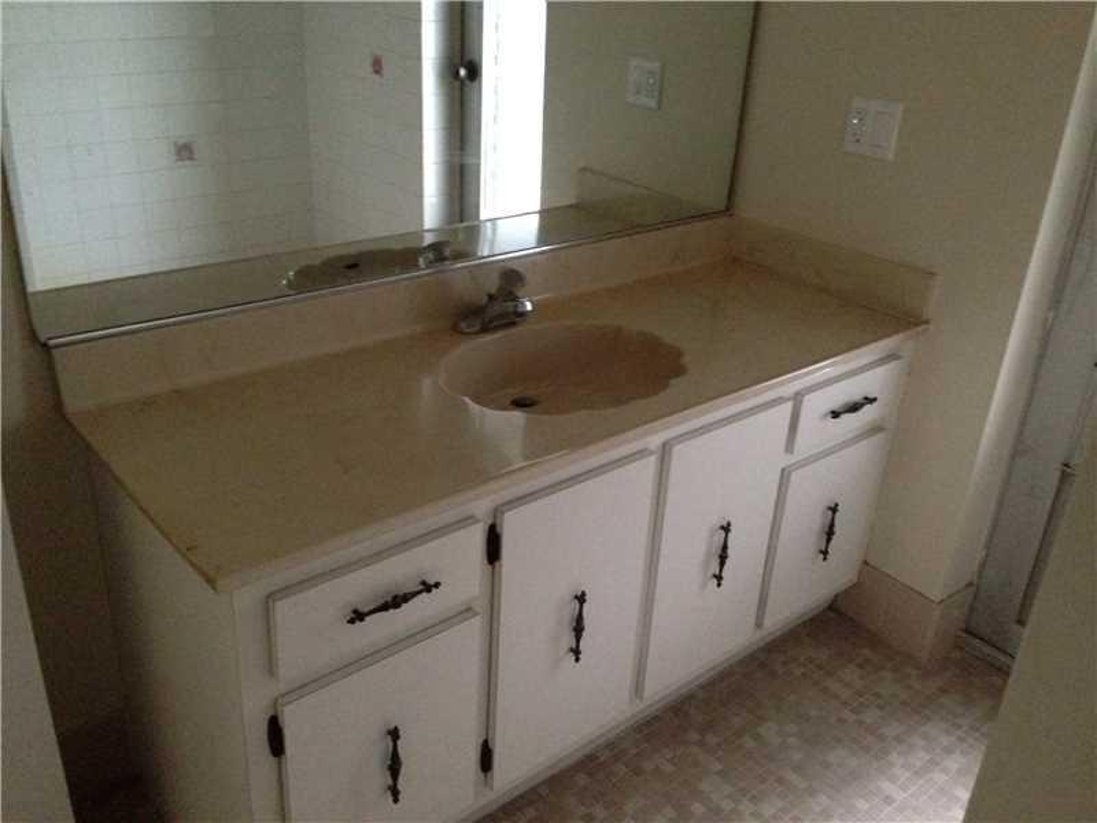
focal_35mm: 33
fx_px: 1046
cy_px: 412
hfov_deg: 55.4
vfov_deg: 42.9
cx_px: 548
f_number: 2.4
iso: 640
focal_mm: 4.12
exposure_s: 1/15
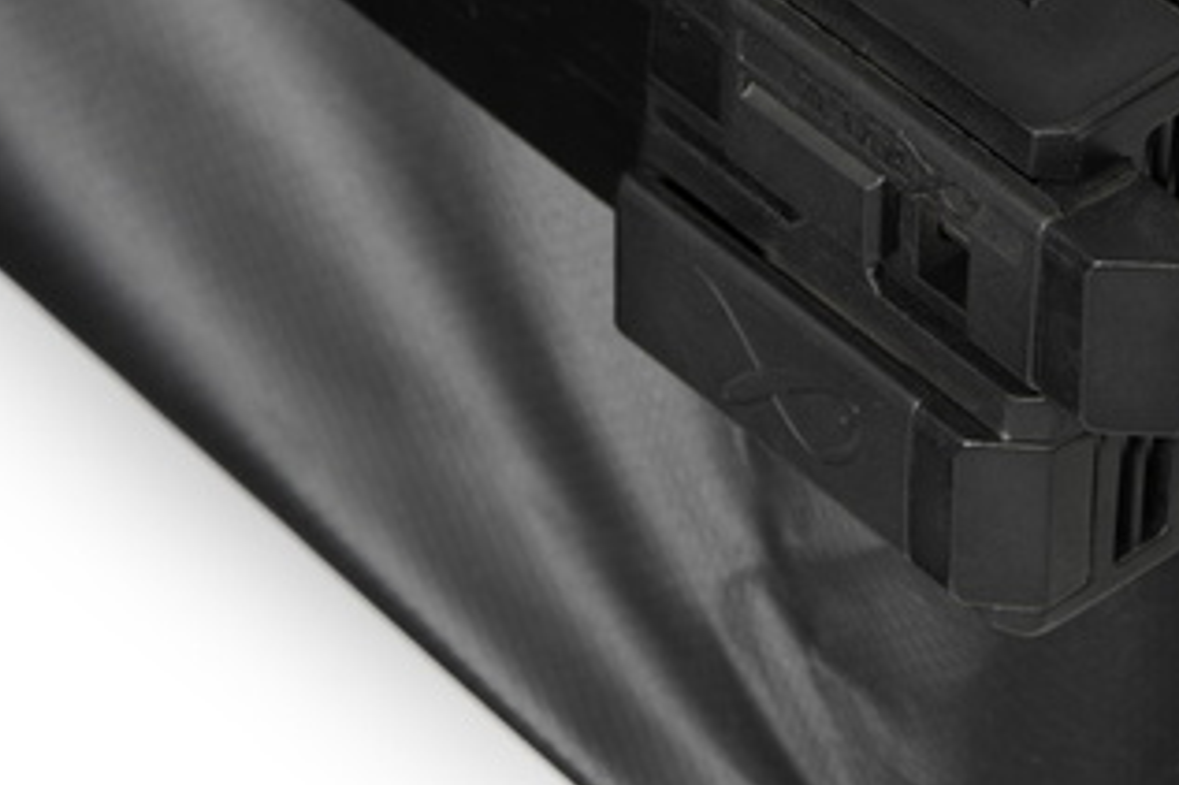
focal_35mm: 199
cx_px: 863
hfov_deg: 10.3
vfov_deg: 6.9
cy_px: 227
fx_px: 6514
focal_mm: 105
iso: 100
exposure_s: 1/160
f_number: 25
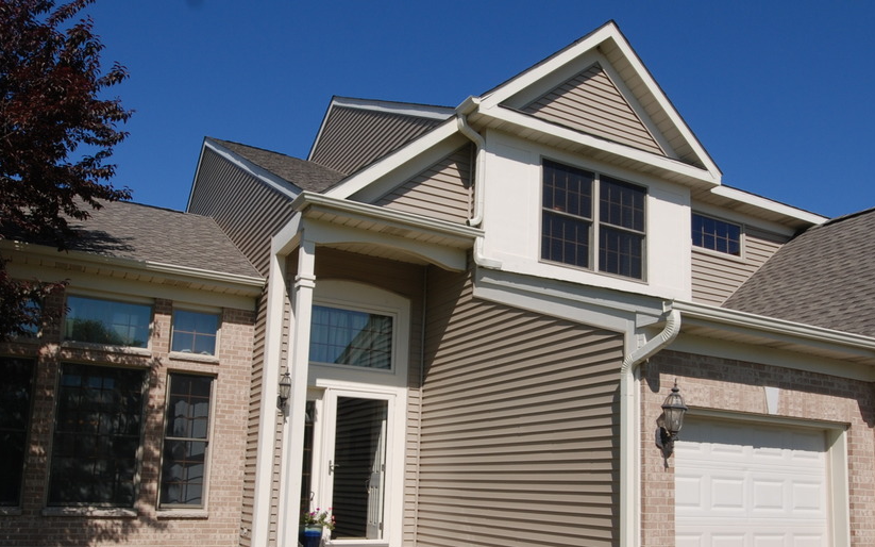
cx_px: 445
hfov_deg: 62.9
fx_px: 715
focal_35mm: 30
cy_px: 387
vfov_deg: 41.0
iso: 100
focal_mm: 10
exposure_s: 1/200
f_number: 11
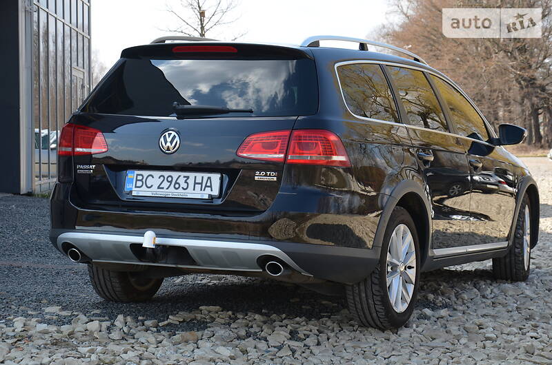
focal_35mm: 93
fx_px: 1423
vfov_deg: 14.6
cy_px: 182
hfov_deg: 22.0
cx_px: 276
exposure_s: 1/200
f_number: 8
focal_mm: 62
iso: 200
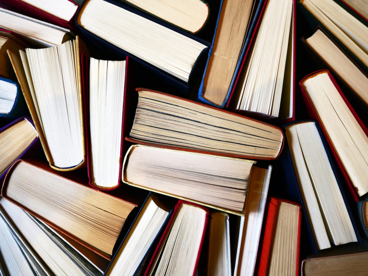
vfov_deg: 39.7
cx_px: 184
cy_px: 138
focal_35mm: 36
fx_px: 383
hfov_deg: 51.4
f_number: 4.2
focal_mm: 18
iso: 500
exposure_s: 1/60
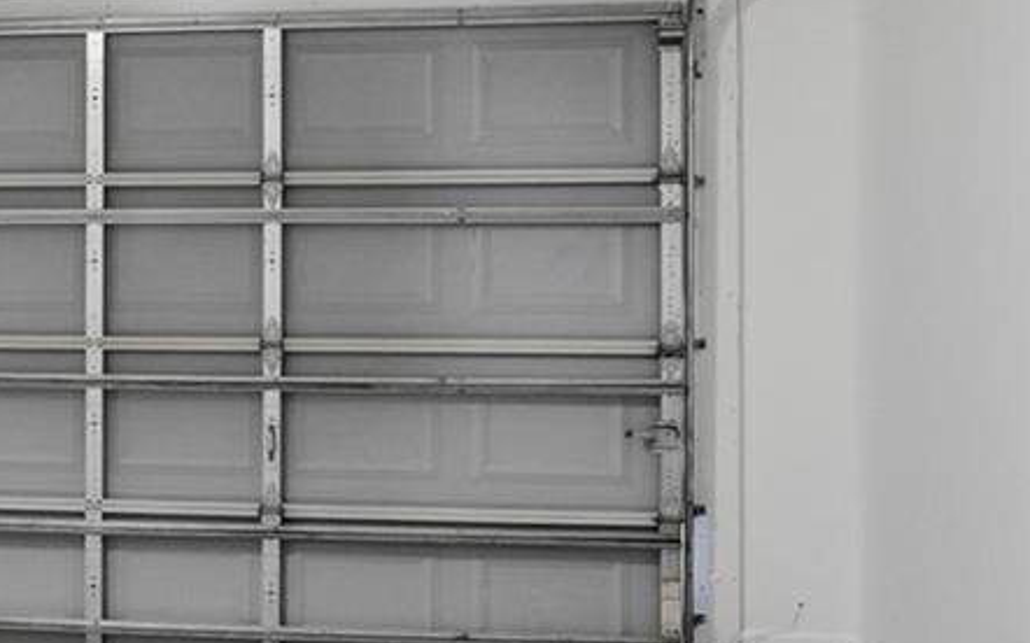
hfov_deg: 27.8
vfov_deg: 18.6
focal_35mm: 70
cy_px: 257
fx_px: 1964
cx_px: 28
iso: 800
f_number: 8
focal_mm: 19
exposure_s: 1/20
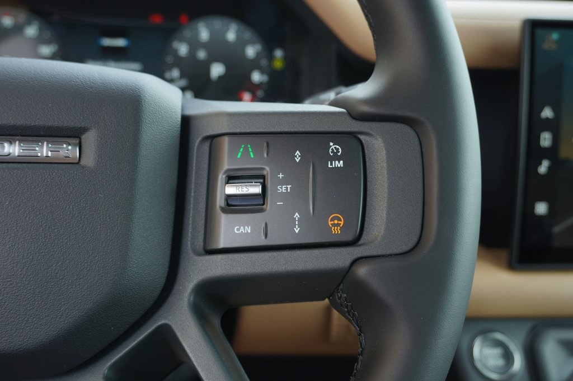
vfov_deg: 35.4
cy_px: 190
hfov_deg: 51.3
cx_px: 286
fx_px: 596
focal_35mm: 38
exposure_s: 1/40
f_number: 4.5
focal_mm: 25
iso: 100
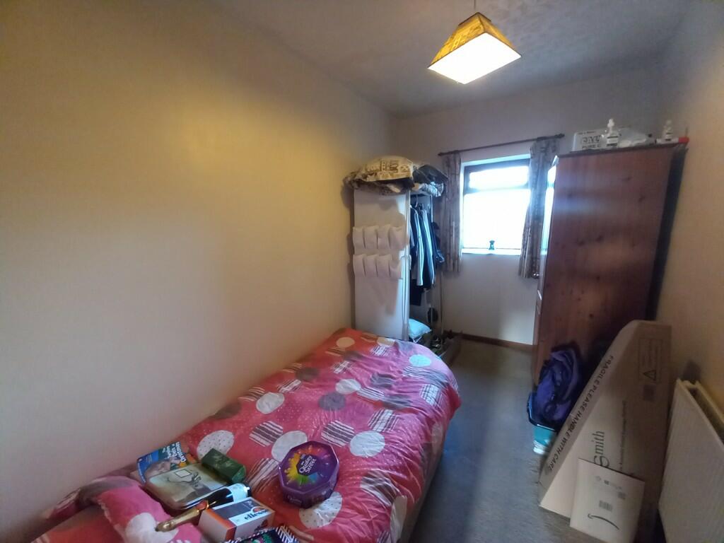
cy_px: 272
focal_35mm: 13
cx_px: 362
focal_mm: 1.13
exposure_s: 1/25
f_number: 2.2
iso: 320
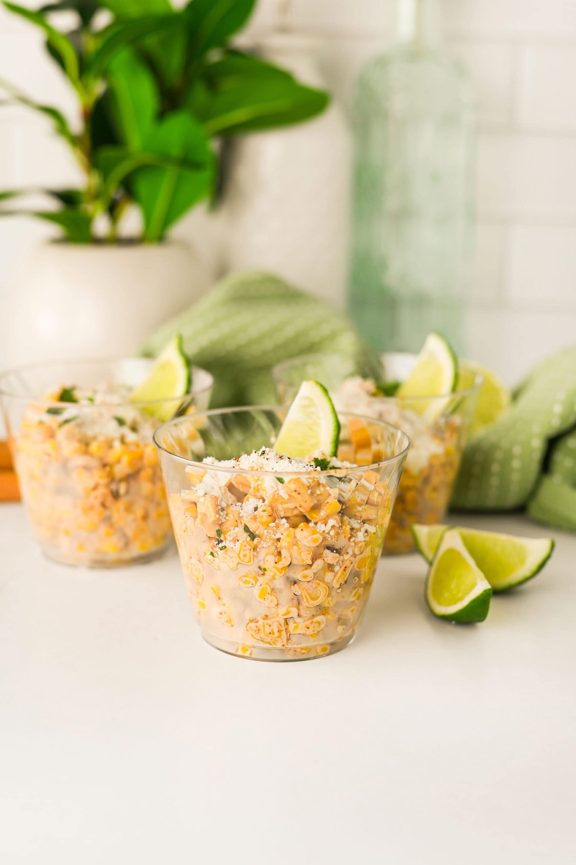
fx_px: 1202
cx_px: 288
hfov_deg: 27.0
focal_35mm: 50
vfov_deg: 39.6
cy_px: 432
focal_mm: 50
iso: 160
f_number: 4.5
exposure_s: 1/100
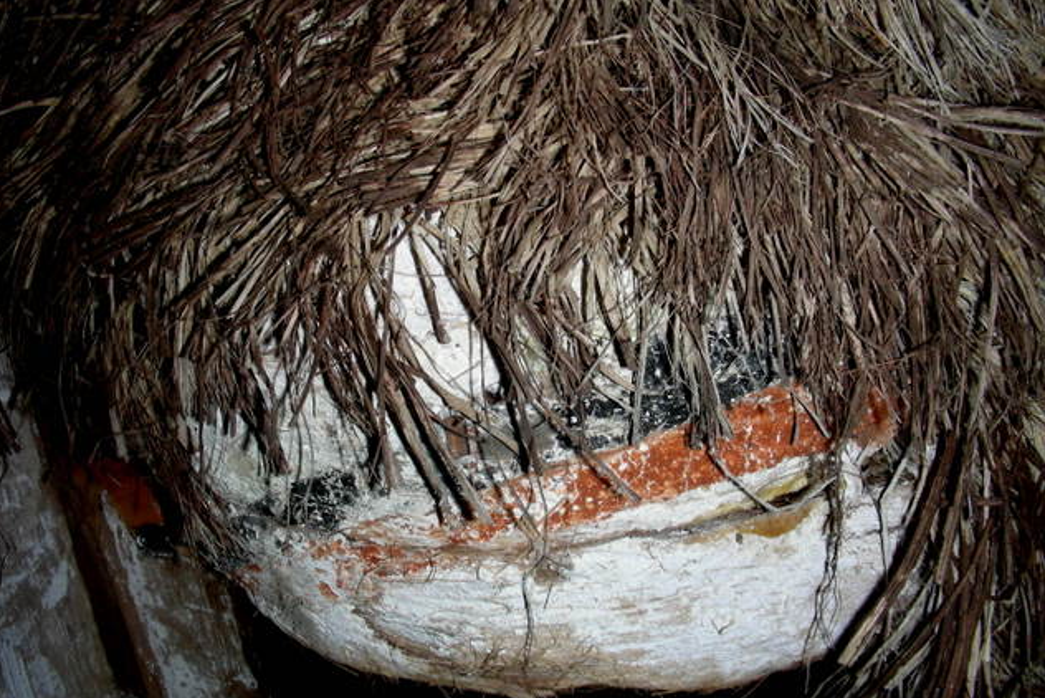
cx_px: 518
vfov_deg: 33.4
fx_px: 1162
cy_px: 331
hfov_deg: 48.4
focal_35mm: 40
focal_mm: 6.3
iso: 50
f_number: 6.8
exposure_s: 1/60.1
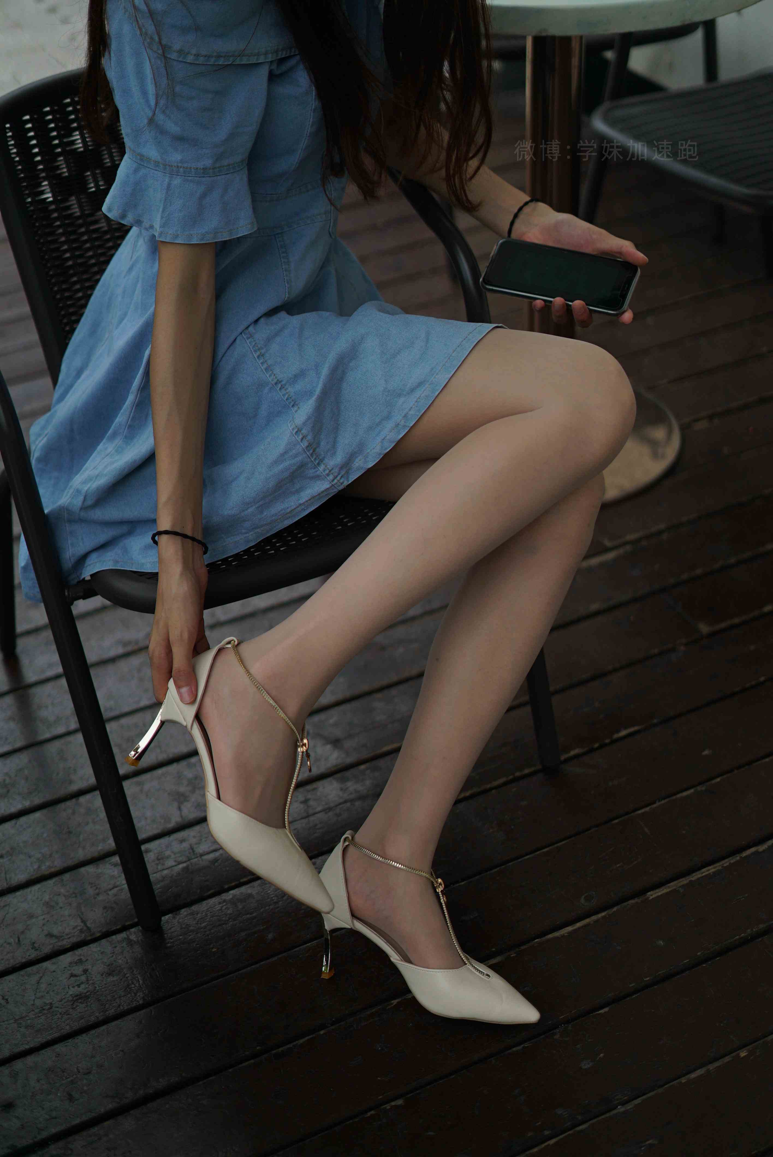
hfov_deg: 27.0
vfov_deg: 39.6
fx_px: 1608
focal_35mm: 50
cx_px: 386
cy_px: 578
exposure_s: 1/6400
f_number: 1.8
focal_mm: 50
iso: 200
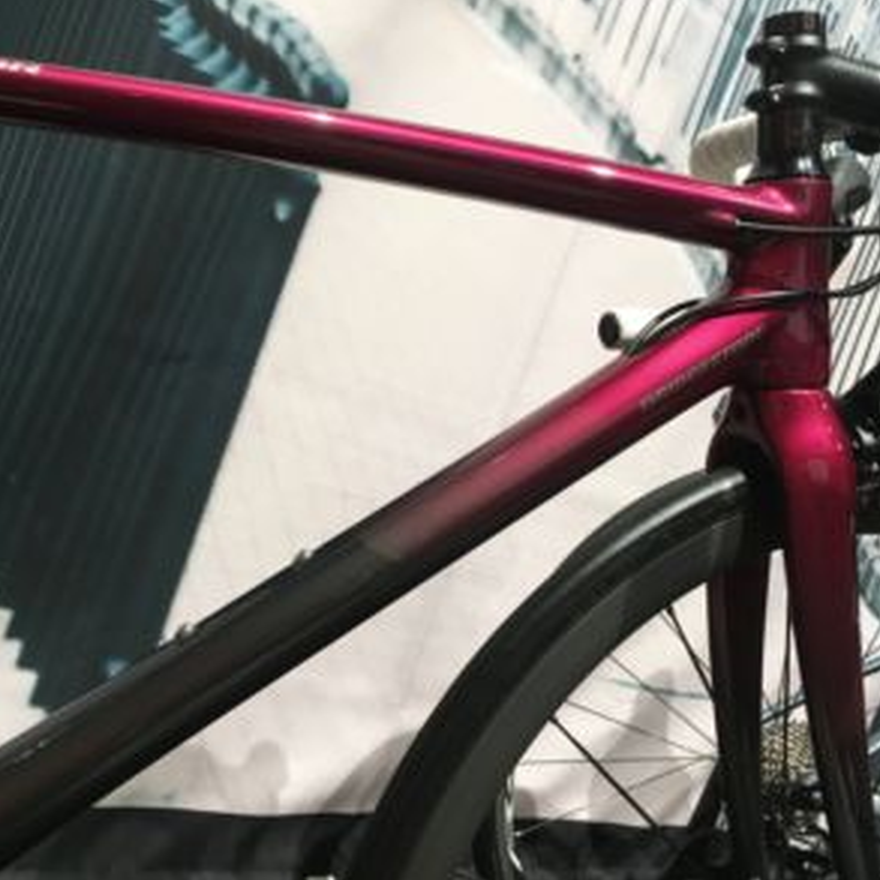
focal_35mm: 35
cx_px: 448
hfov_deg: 47.2
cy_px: 432
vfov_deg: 47.2
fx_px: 1007
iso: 160
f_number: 2.2
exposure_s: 1/30
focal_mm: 4.15
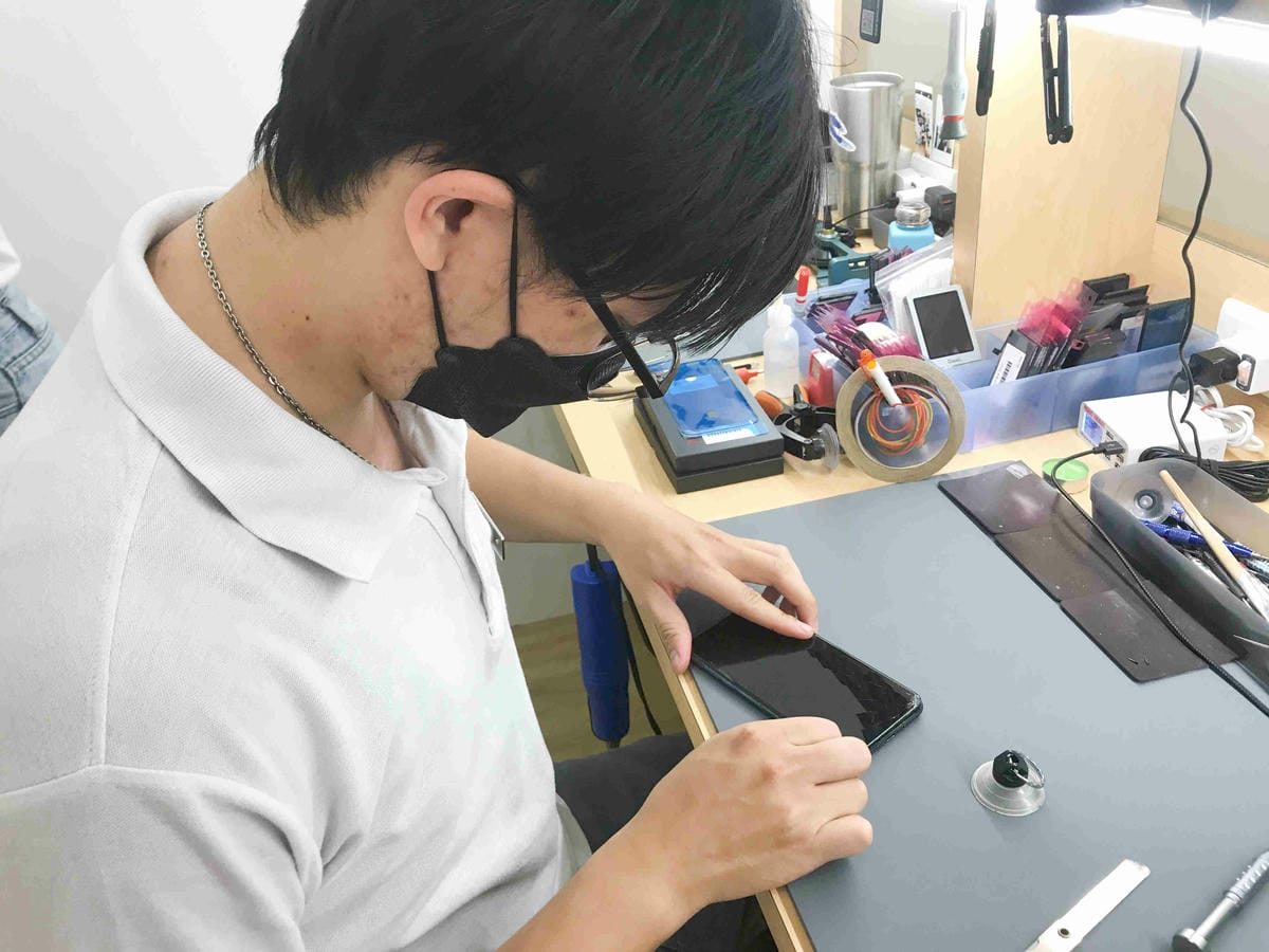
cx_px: 634
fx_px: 1026
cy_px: 476
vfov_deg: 49.7
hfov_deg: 63.4
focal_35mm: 28
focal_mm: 3.99
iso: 25
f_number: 1.8
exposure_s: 1/40
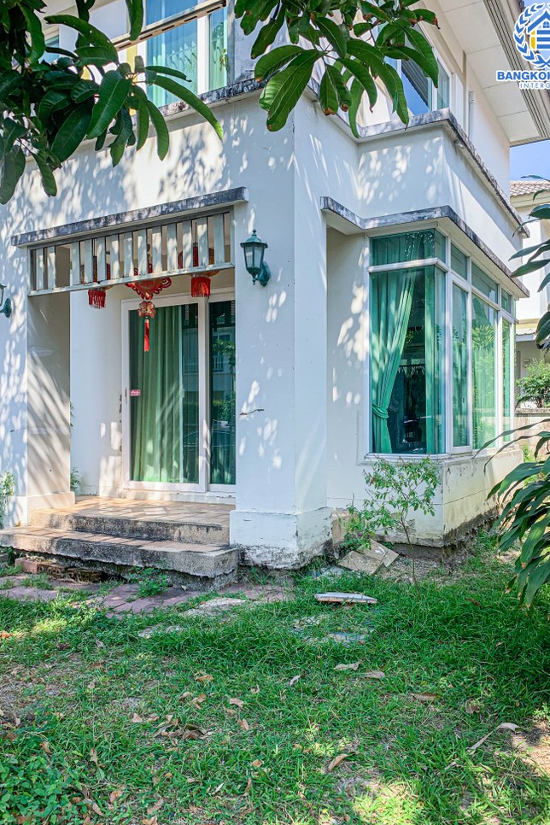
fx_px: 642
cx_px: 301
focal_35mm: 28
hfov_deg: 46.3
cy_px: 423
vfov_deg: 65.5
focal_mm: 4.25
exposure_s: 1/680
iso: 25
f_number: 1.8
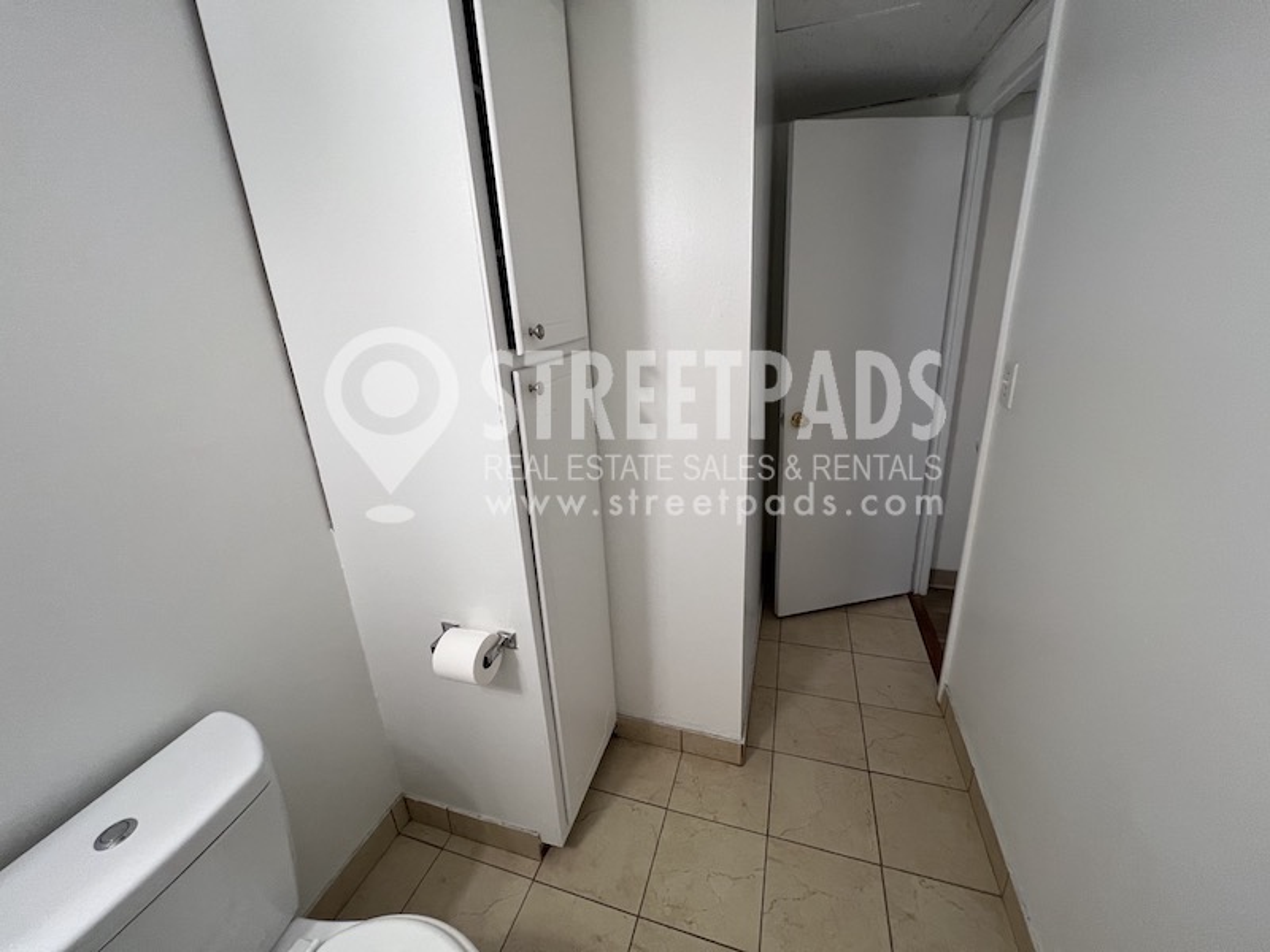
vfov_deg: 89.9
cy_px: 476
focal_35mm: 13
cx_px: 635
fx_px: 477
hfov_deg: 106.2
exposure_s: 1/60
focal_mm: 1.57
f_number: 1.8
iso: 125
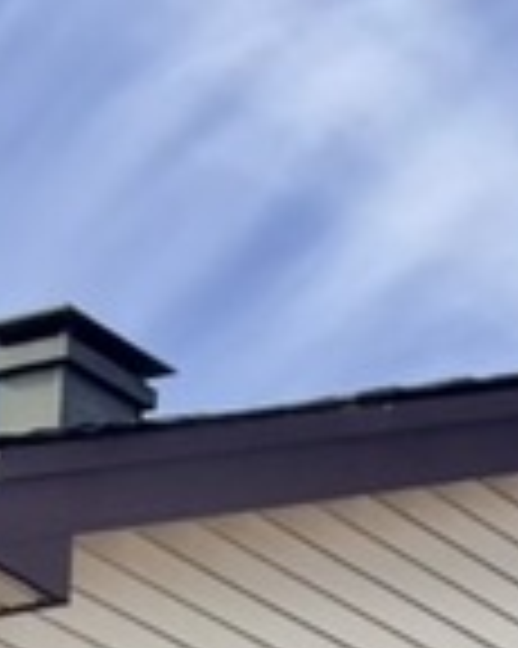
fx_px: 4489
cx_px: 1162
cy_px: 1922
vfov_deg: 7.3
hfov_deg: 6.3
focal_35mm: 234
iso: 80
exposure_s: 1/2604
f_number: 1.78
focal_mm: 6.76
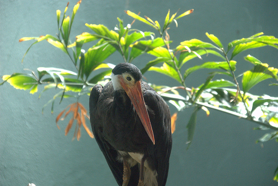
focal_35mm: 202
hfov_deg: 10.1
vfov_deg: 6.8
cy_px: 93
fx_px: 1566
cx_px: 139
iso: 1600
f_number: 6
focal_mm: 135
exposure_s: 1/320
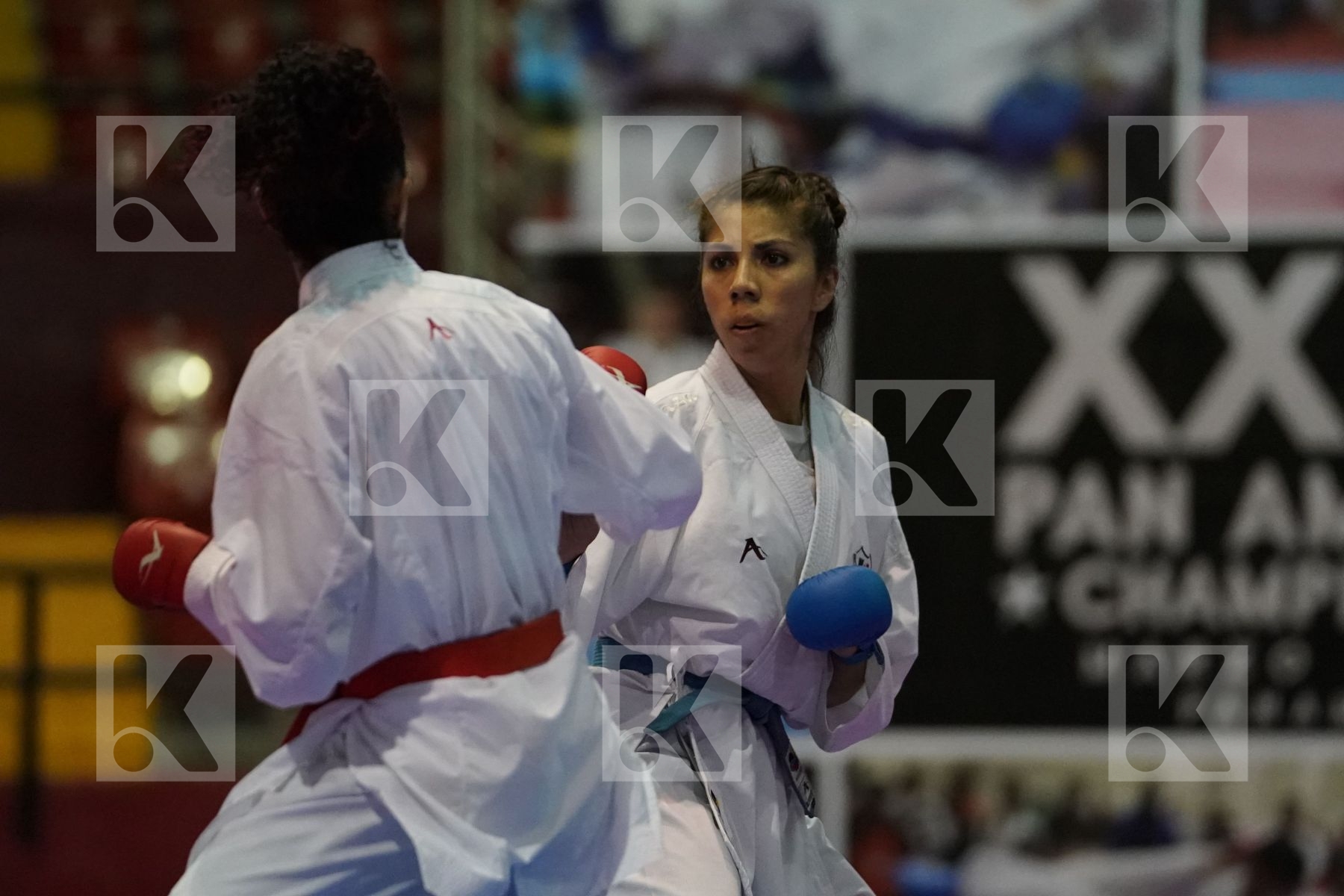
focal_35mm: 279
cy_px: 448
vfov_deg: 4.9
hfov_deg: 7.4
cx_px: 672
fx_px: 10415
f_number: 2.8
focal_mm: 186
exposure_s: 1/800
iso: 6400
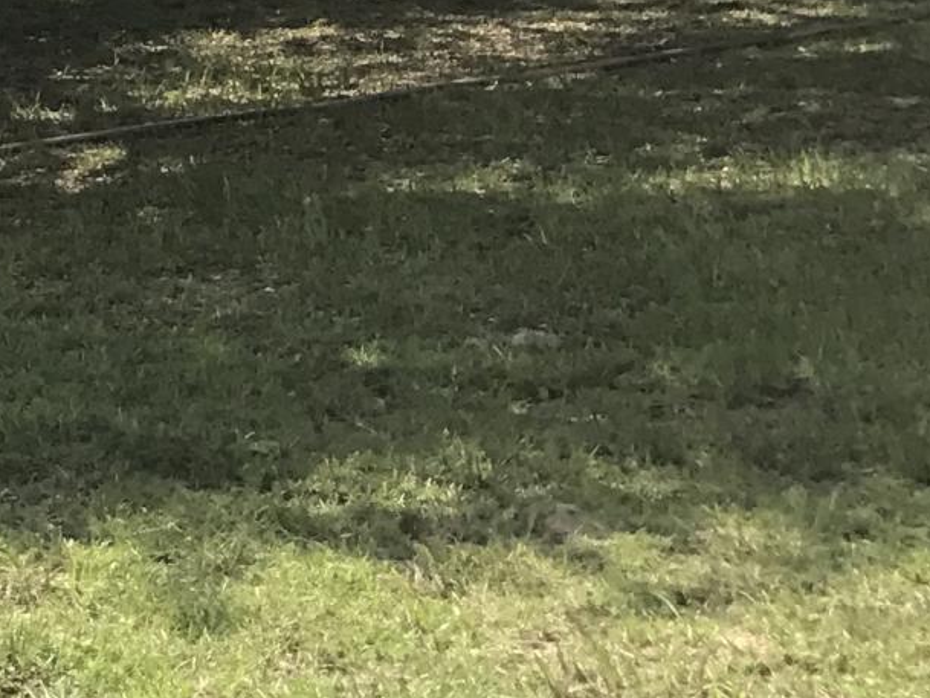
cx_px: -728
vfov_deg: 9.9
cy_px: -780
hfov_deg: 13.0
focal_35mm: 138
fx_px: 3708
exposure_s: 1/1153
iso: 20
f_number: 1.8
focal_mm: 3.99
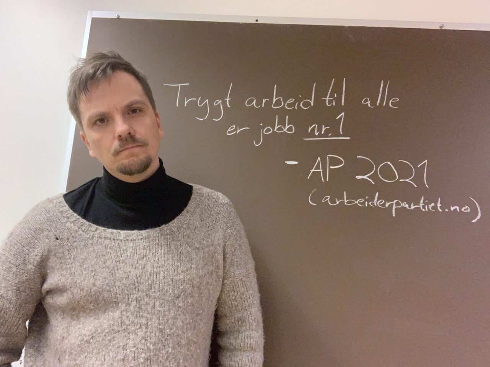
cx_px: 245
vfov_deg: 44.2
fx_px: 453
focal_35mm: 32
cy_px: 184
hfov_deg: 56.8
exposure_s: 1/60
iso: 250
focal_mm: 2.87
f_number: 2.2
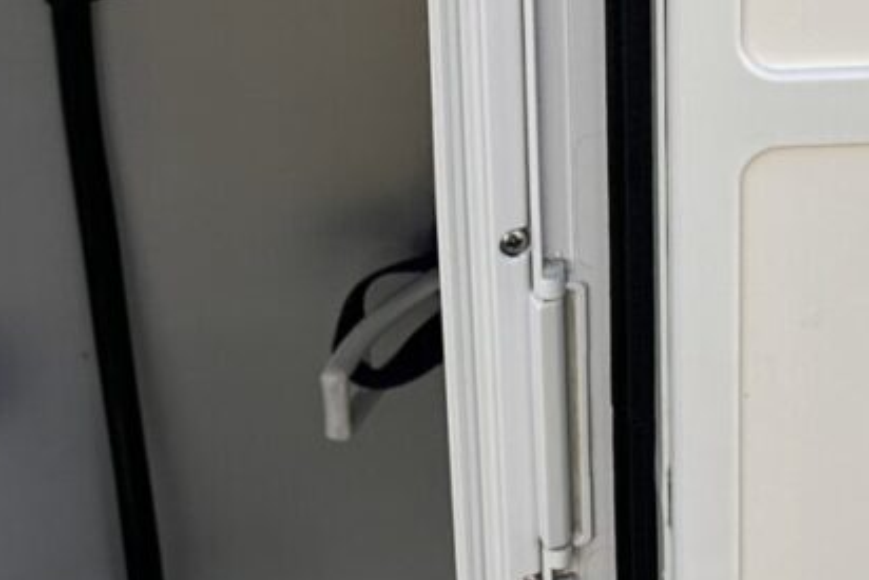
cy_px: 165
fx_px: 2994
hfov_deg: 16.5
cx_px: 481
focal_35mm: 124
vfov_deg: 11.0
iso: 80
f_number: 1.78
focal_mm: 6.86
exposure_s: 1/1171
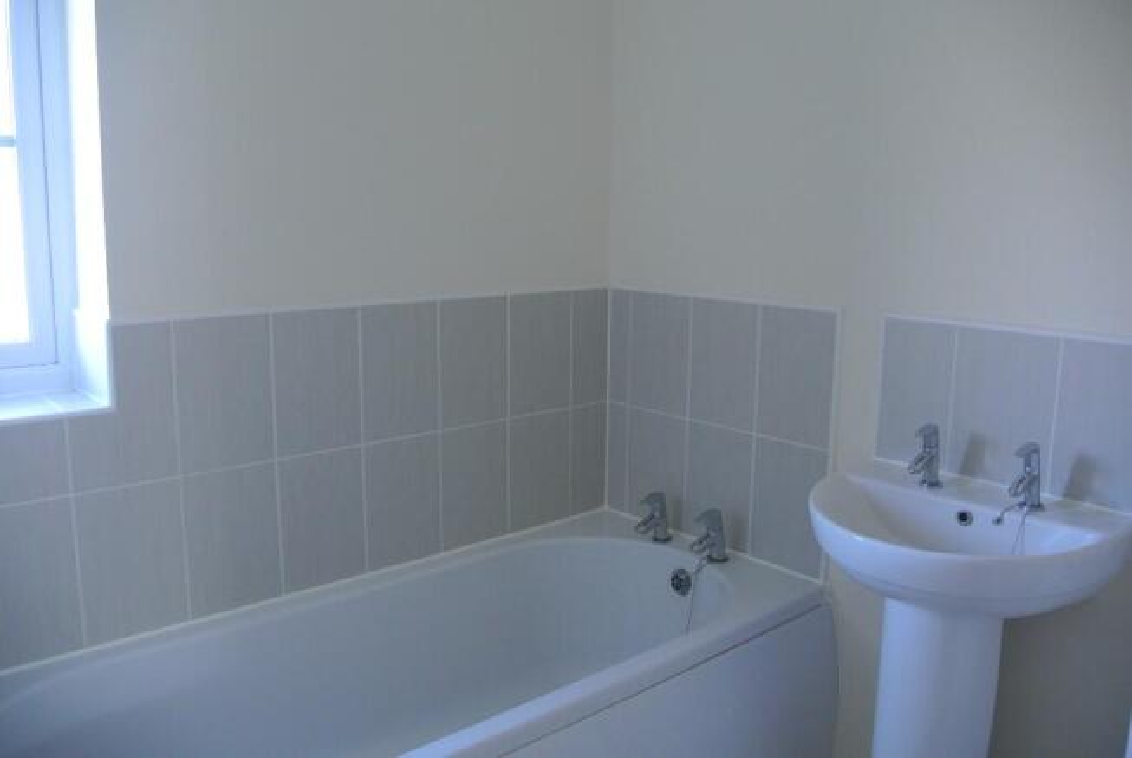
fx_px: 913
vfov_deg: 45.1
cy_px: 379
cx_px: 566
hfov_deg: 63.6
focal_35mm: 29
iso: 800
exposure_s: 1/60
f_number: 3.5
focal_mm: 11
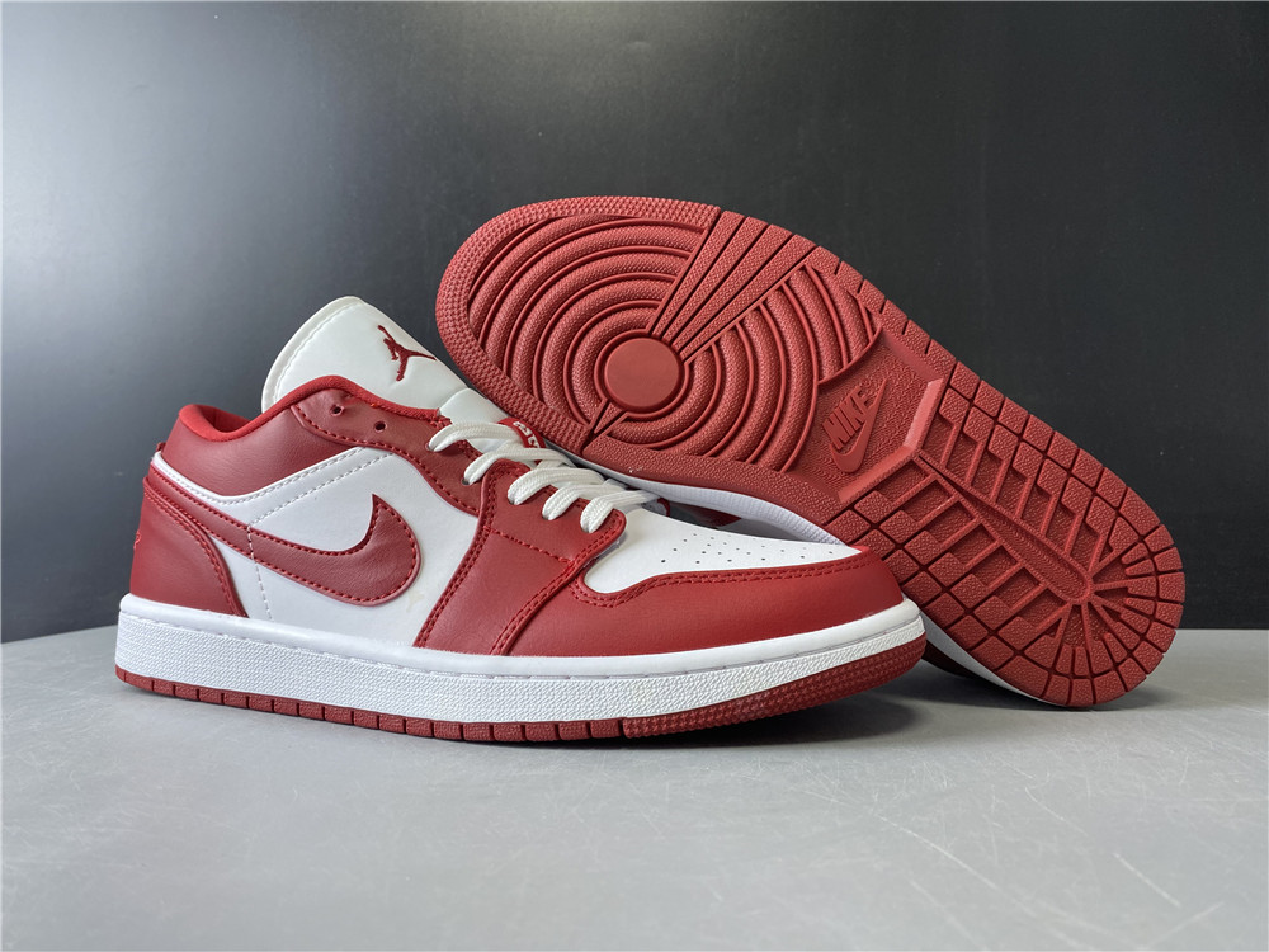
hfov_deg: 67.3
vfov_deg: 53.1
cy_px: 476
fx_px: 953
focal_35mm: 26
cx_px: 634
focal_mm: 4.25
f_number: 1.8
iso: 64
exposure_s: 1/50
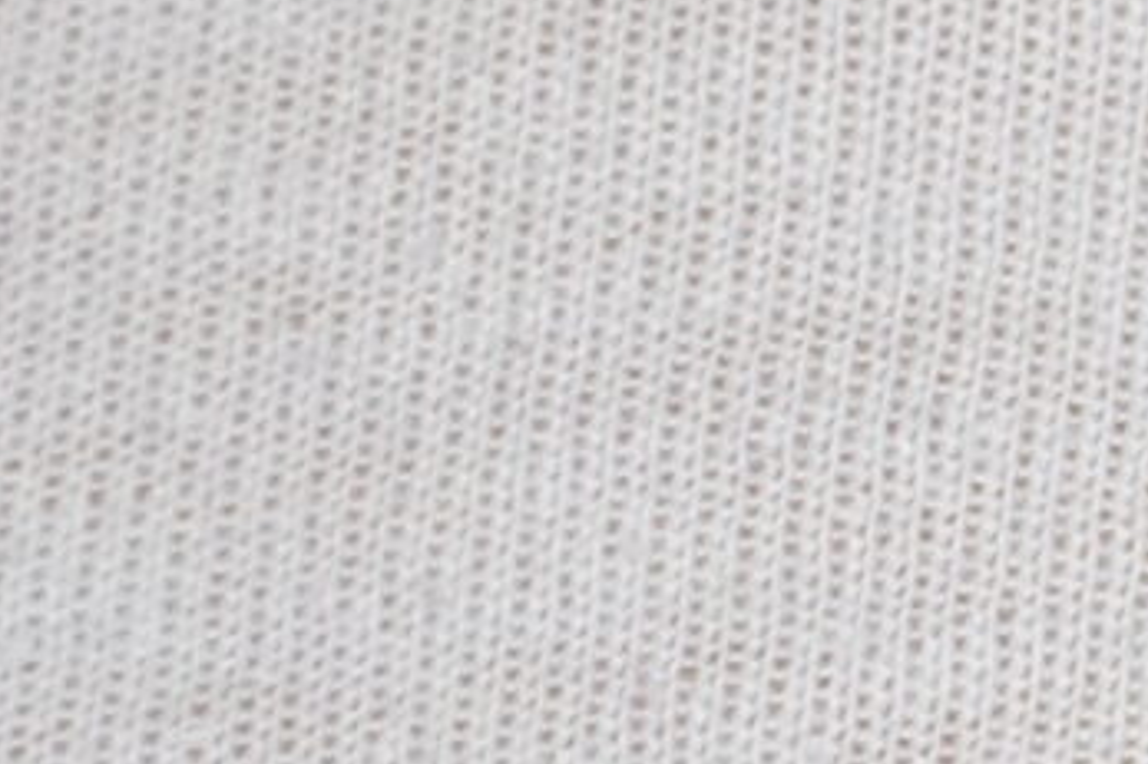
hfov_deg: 3.9
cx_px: 3666
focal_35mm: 517
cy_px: -828
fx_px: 16478
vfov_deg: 2.6
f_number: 4
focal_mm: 25.7
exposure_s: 1/160
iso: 125
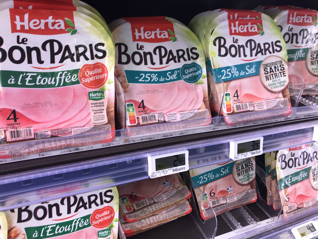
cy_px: 120
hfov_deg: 63.4
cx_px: 159
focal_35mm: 28
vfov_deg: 49.7
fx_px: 257
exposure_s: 1/50
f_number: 1.8
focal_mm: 3.99
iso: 25
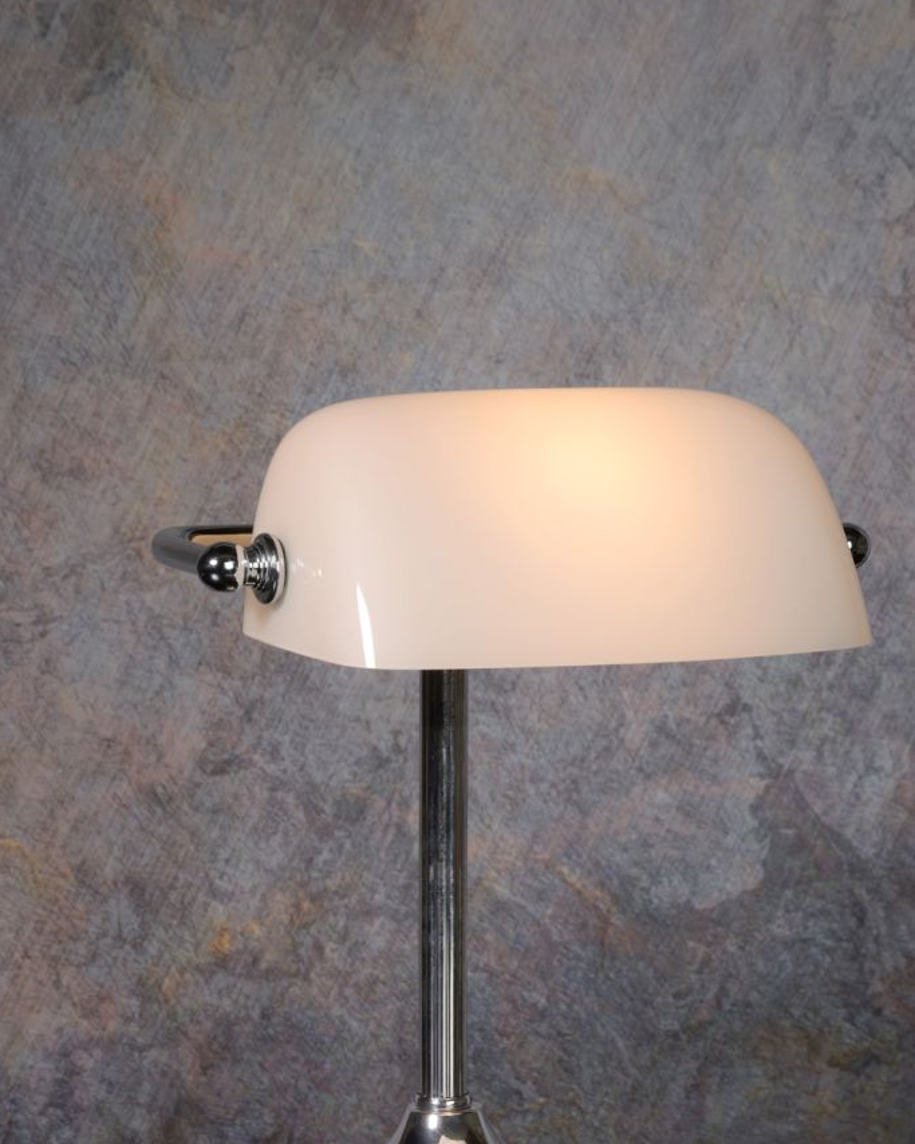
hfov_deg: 9.8
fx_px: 5349
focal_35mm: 158
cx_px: 508
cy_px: 770
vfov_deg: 12.2
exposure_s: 1/8
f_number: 18
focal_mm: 120
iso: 100
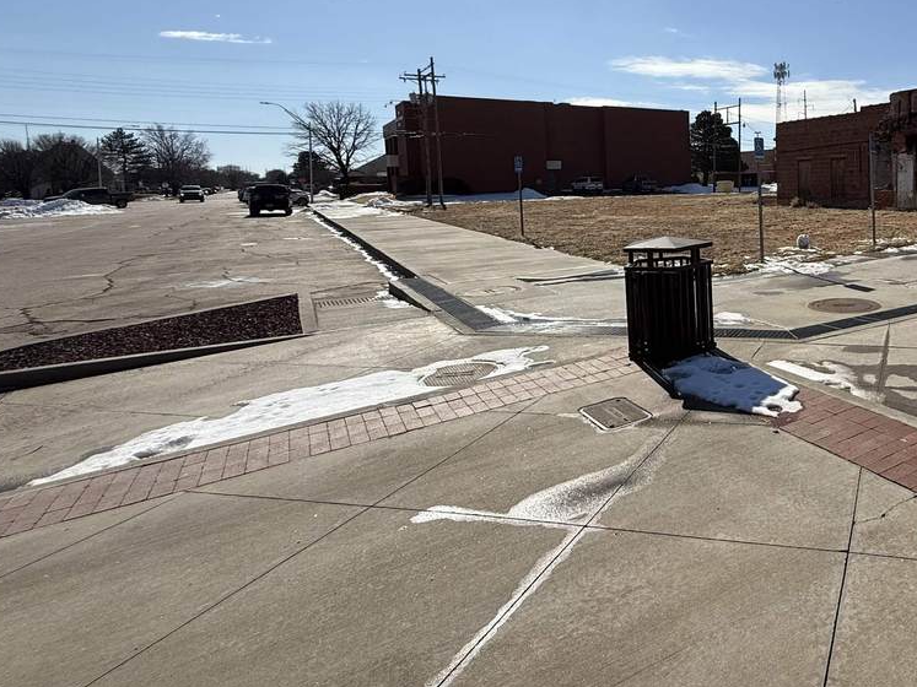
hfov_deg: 63.5
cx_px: 770
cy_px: 229
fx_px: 636
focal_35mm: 24
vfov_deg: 55.6
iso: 50
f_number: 2.2
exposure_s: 1/5155
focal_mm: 2.22
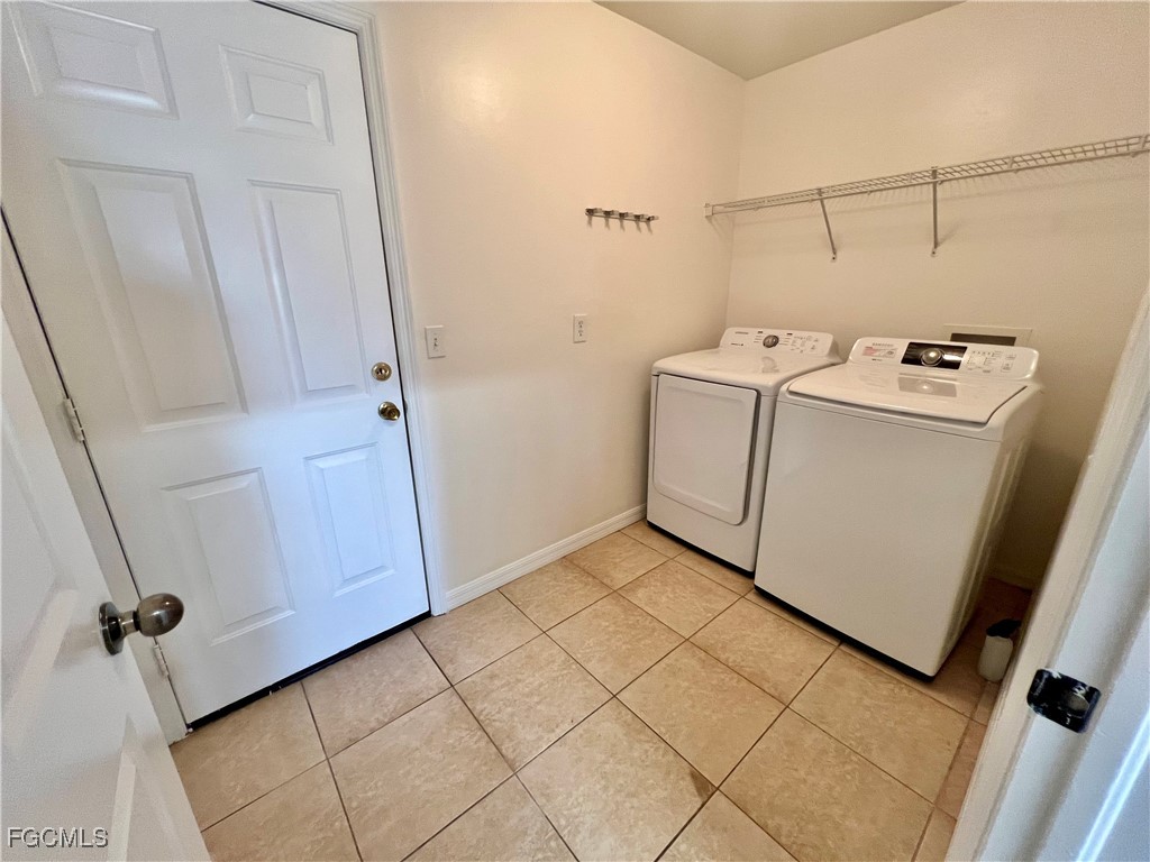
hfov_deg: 106.2
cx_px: 575
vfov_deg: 89.9
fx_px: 432
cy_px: 431
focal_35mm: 13
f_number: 1.8
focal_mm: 1.57
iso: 200
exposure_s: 1/60
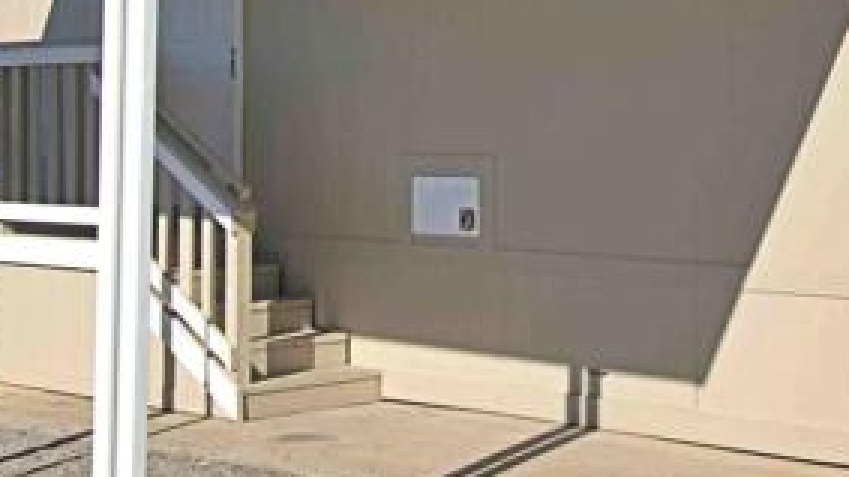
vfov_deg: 13.0
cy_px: -68
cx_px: 531
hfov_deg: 23.4
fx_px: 2048
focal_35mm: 91
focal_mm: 16
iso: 100
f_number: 9
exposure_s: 1/320
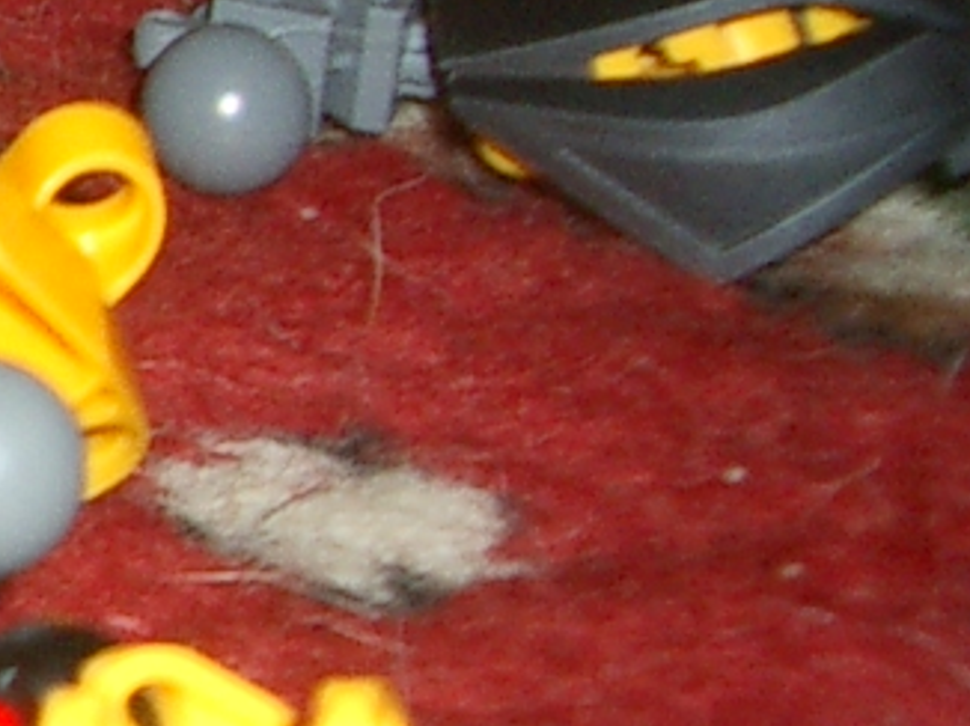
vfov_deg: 8.6
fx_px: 4816
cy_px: 80
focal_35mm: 172
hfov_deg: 10.3
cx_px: -1196
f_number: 2.6
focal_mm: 5.8
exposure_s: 1/40
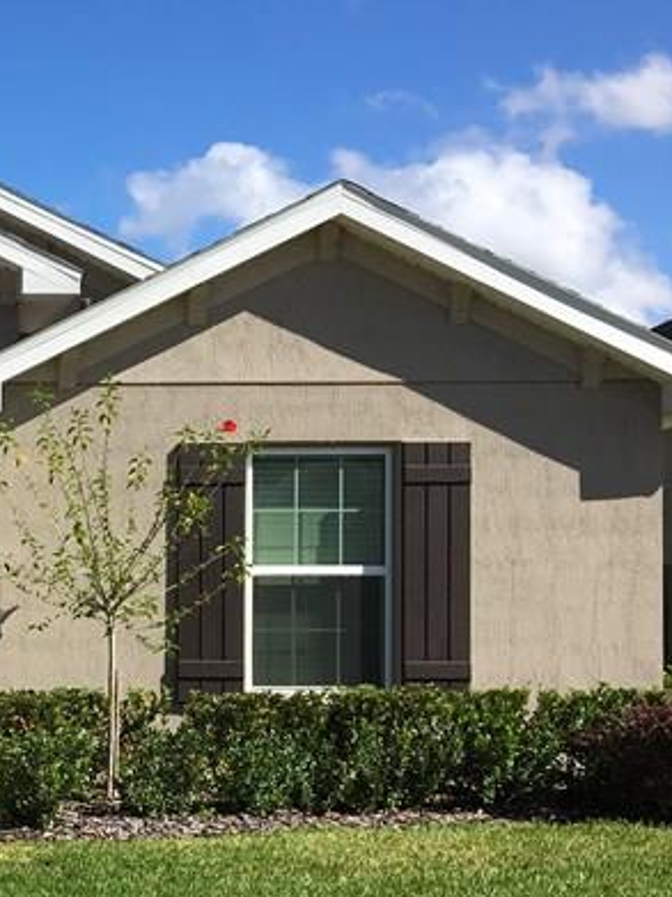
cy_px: 619
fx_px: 1968
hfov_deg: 17.4
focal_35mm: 76
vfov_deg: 25.5
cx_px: -351
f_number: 2.2
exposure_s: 1/1923
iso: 25
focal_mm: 4.15
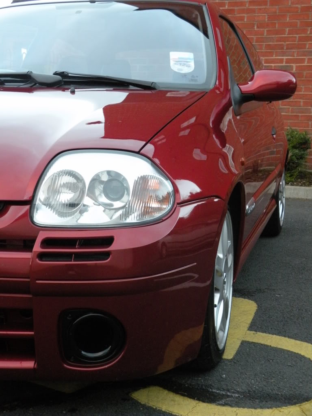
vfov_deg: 34.3
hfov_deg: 26.1
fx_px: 673
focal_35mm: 56
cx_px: 156
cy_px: 208
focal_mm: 9.8
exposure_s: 1/52
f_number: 3.5
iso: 400
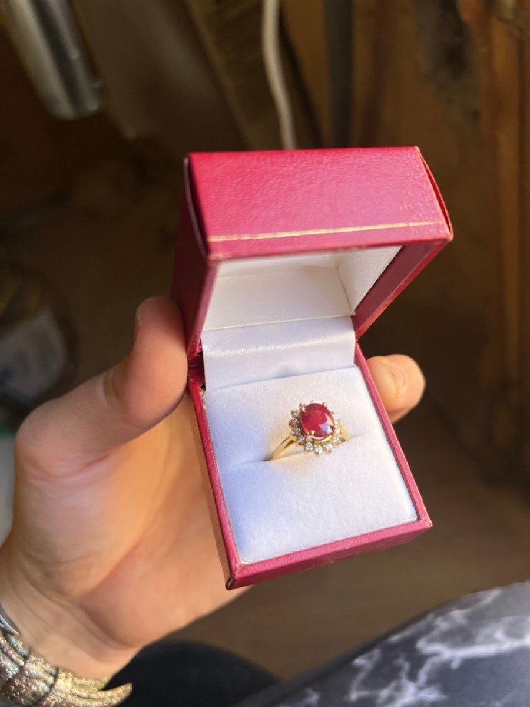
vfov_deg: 67.3
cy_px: 354
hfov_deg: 53.1
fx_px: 531
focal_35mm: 26
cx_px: 265
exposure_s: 1/137
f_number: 1.5
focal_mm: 5.7
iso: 32
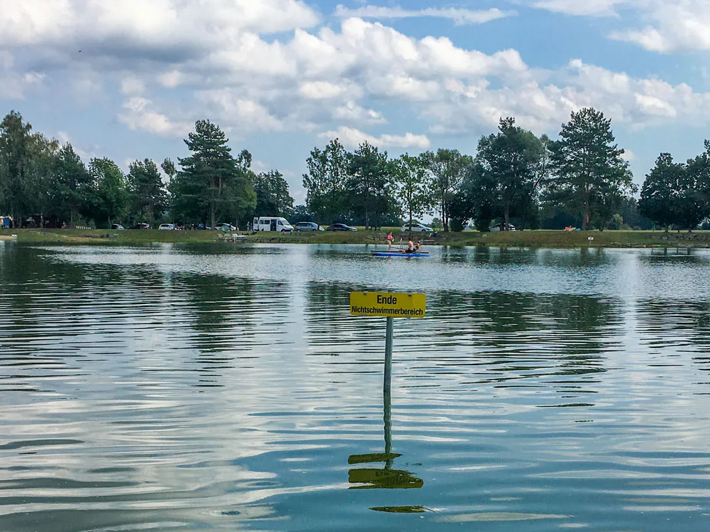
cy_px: 401
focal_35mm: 51
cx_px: 370
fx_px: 1046
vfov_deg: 28.1
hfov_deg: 37.5
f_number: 2.2
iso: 25
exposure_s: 1/2000
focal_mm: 4.15
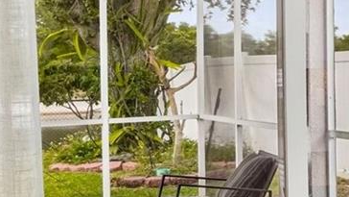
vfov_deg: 17.5
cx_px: 656
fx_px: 639
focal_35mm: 69
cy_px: 81
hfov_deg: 20.1
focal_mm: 10
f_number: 8
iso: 200
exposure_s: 1/30
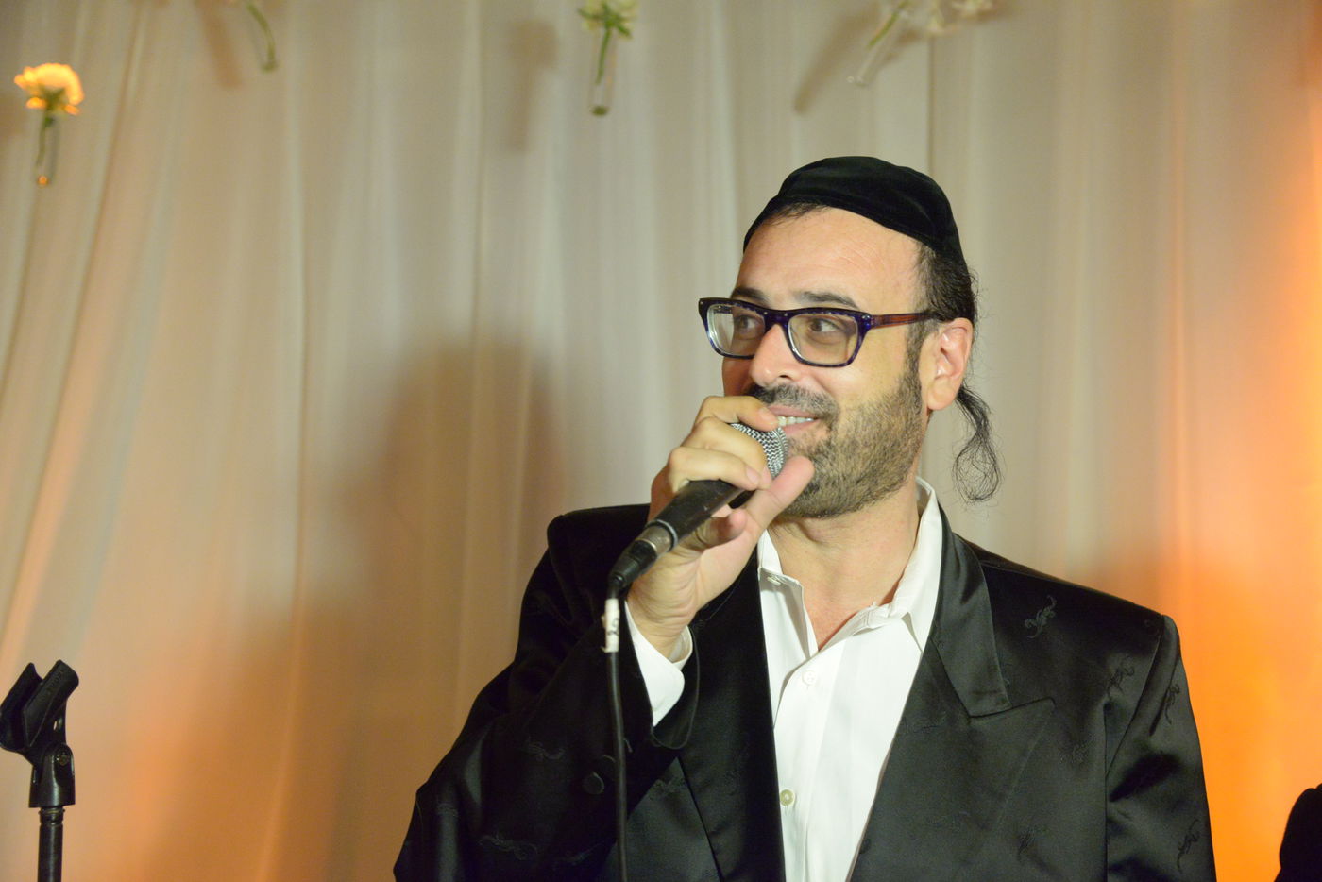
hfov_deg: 38.2
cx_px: 661
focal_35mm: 52
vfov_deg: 26.0
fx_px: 1910
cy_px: 441
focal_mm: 52
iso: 6400
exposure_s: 1/80
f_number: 5
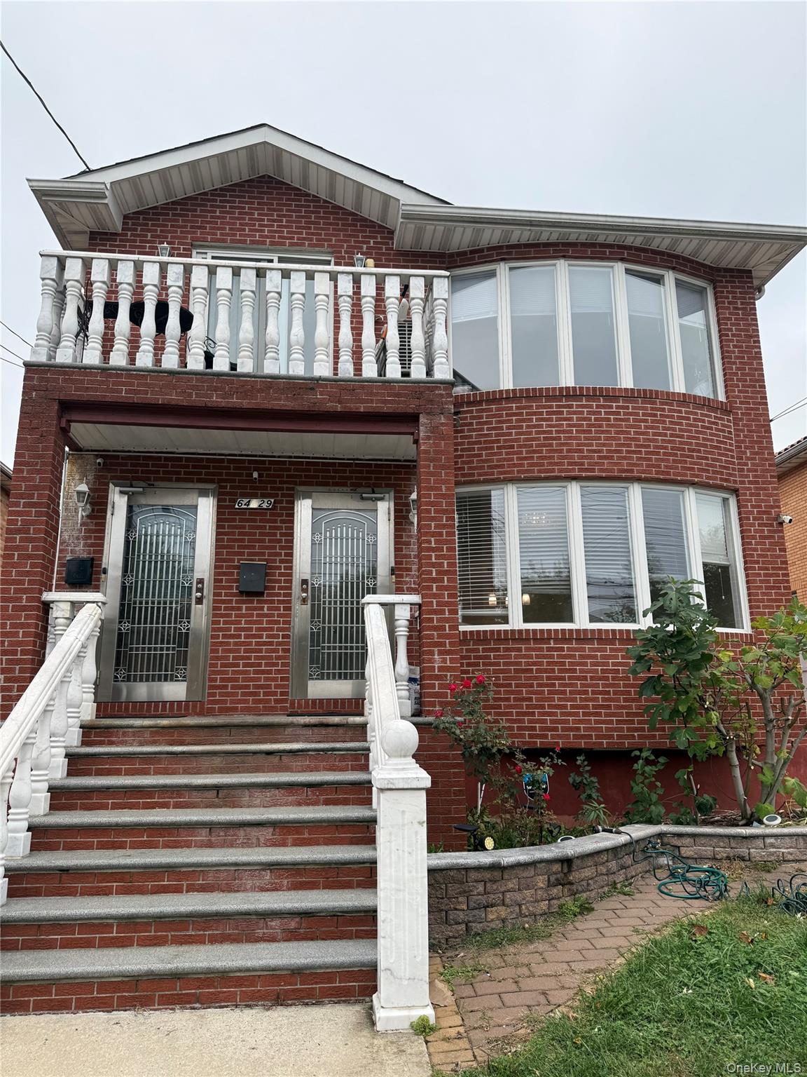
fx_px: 746
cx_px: 404
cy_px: 538
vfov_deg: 71.6
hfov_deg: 56.8
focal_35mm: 24
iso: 80
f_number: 1.78
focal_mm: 6.76
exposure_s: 1/617
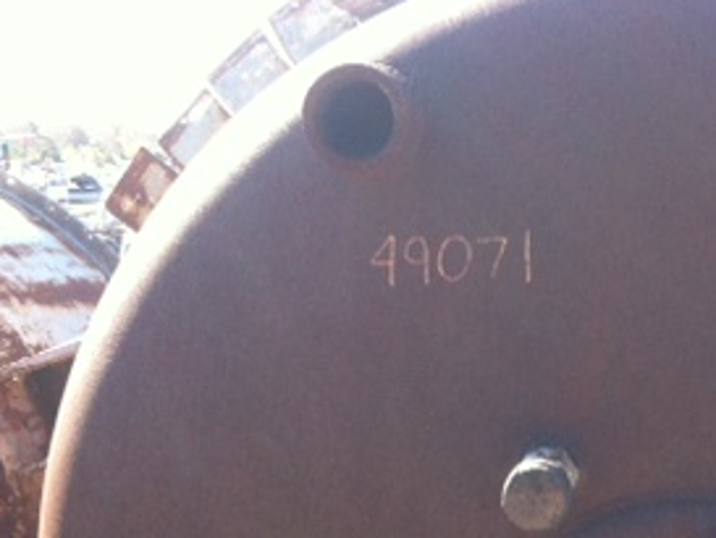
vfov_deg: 17.5
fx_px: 1697
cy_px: 556
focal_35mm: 82
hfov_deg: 22.9
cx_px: 711
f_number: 2.8
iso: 80
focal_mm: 3.85
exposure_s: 1/155
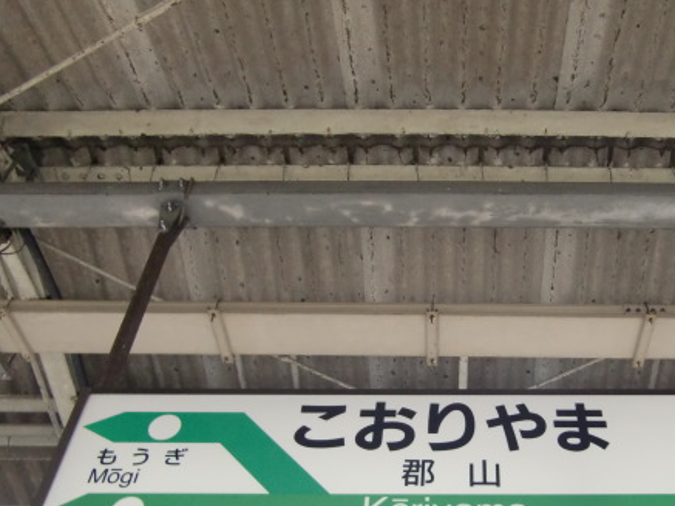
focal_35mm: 41
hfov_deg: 45.0
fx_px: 800
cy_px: 364
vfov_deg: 34.6
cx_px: 460
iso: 400
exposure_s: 1/60
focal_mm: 4.9
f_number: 2.6
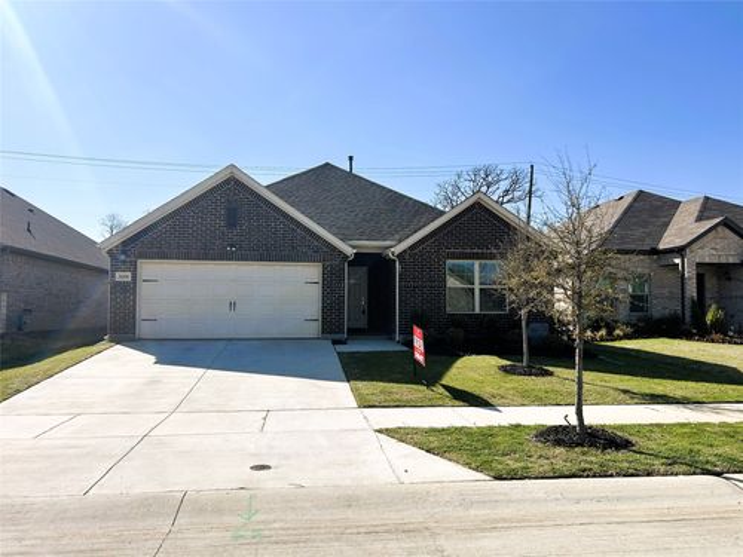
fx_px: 558
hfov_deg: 67.3
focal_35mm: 26
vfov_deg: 53.1
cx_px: 372
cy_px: 278
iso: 50
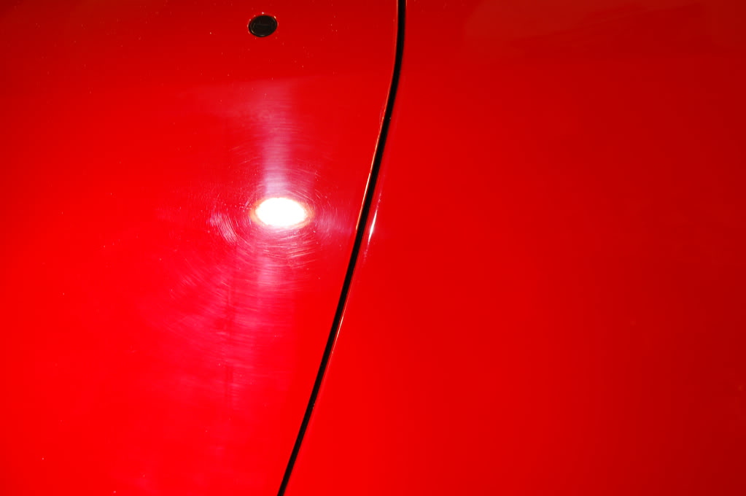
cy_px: 248
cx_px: 373
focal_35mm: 48
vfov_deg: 28.0
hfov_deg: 41.1
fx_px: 994
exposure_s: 1/30
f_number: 4.5
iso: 400
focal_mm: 32
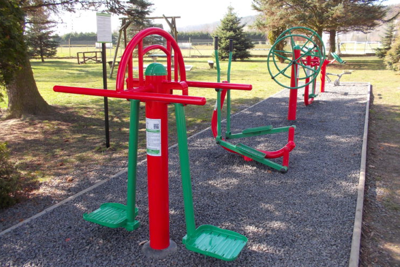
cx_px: 199
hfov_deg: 60.3
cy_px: 132
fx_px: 344
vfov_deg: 42.3
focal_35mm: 31
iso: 80
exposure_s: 1/125
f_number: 3.3
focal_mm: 4.1
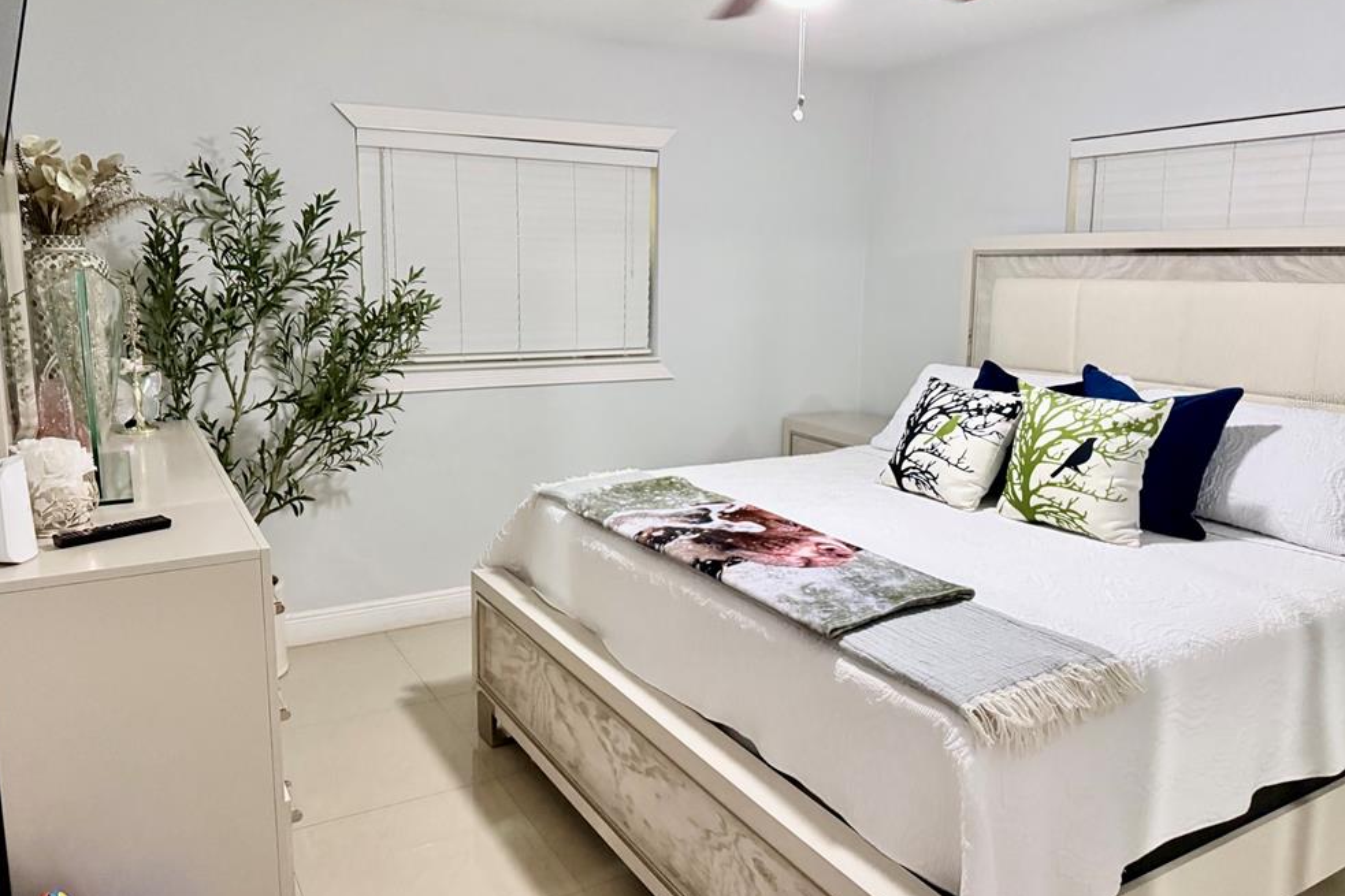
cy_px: 399
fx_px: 971
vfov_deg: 49.4
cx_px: 668
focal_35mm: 26
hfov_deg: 69.4
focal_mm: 6.76
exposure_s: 1/60
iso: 800
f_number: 1.78
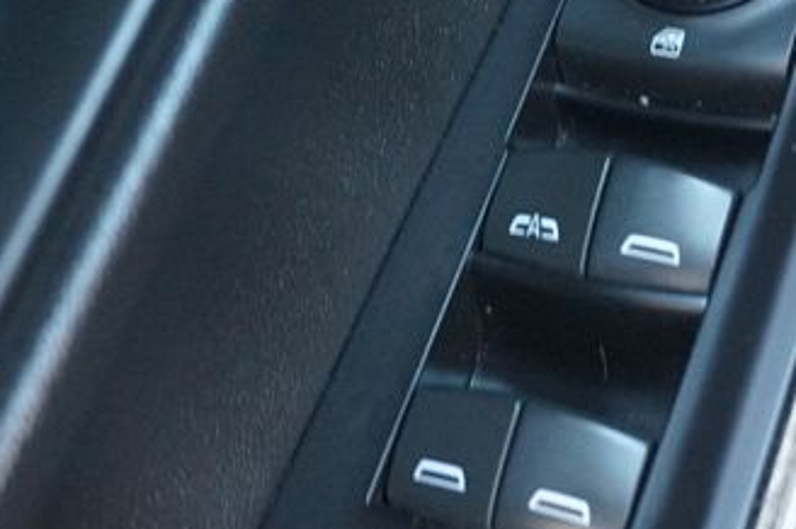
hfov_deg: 24.6
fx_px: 1811
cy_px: 150
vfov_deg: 16.6
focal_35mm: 82
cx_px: 565
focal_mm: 28
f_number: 4.5
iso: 3200
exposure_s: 1/40
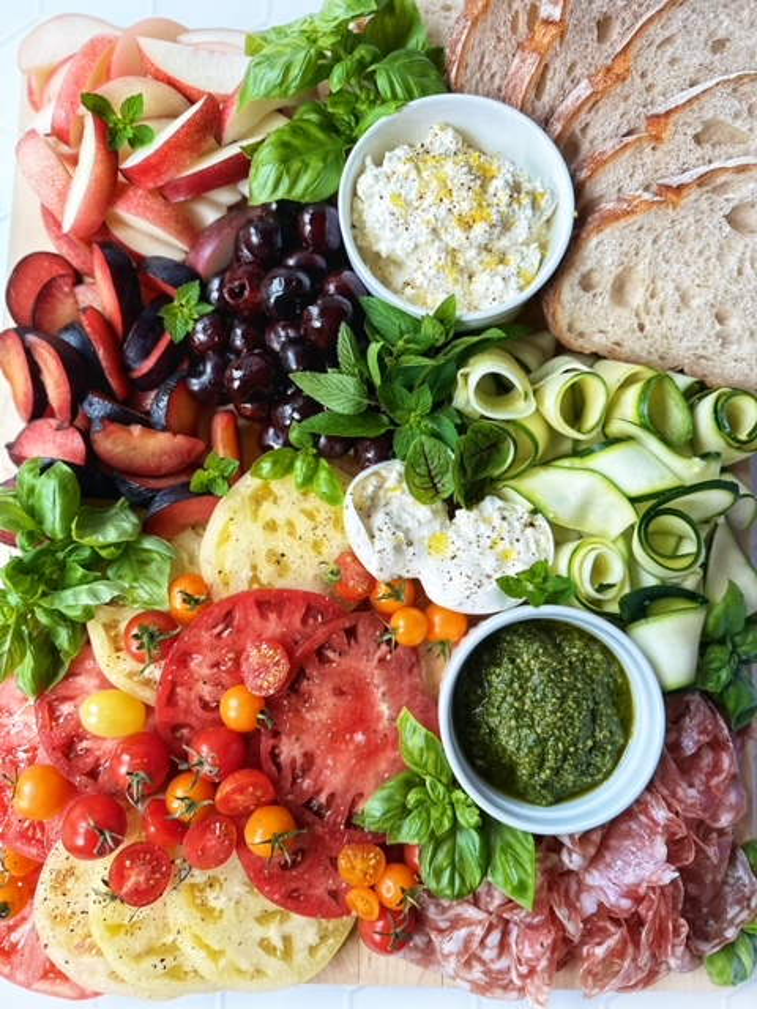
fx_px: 700
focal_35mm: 24
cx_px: 378
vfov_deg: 71.6
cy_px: 504
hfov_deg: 56.8
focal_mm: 6.86
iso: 80
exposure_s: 1/121
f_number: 1.78
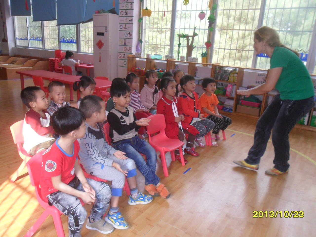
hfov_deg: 65.3
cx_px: 158
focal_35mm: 27
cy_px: 118
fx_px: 246
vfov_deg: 51.4
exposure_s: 1/45
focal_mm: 4.9
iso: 160
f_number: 3.5
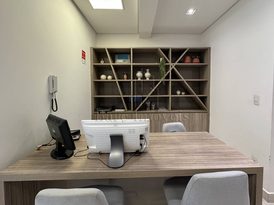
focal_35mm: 16
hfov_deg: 94.5
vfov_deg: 78.0
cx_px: 142
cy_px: 94
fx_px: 127
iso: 250
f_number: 2.2
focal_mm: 2.22
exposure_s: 1/60
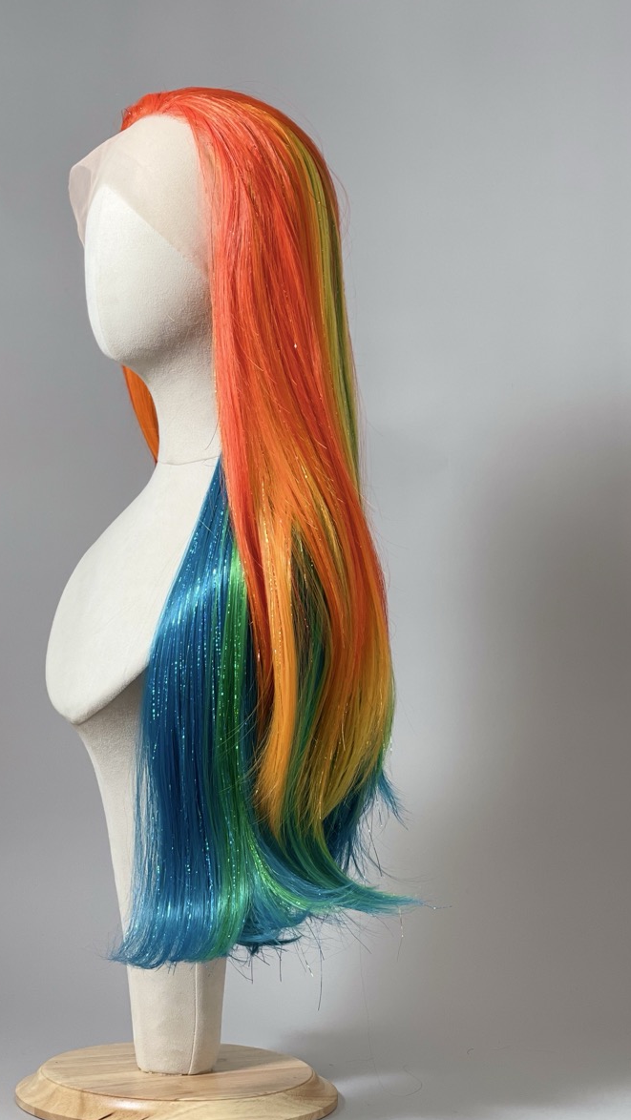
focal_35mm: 76
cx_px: 200
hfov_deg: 15.9
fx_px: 2259
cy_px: 542
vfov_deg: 27.9
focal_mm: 7.5
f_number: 2.2
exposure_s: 1/100
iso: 50
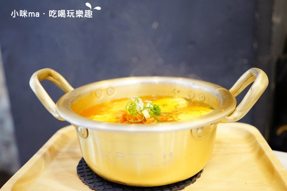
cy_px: 96
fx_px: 271
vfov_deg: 38.9
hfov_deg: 55.8
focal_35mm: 34
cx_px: 144
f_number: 4
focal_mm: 34
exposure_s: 1/60
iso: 3200
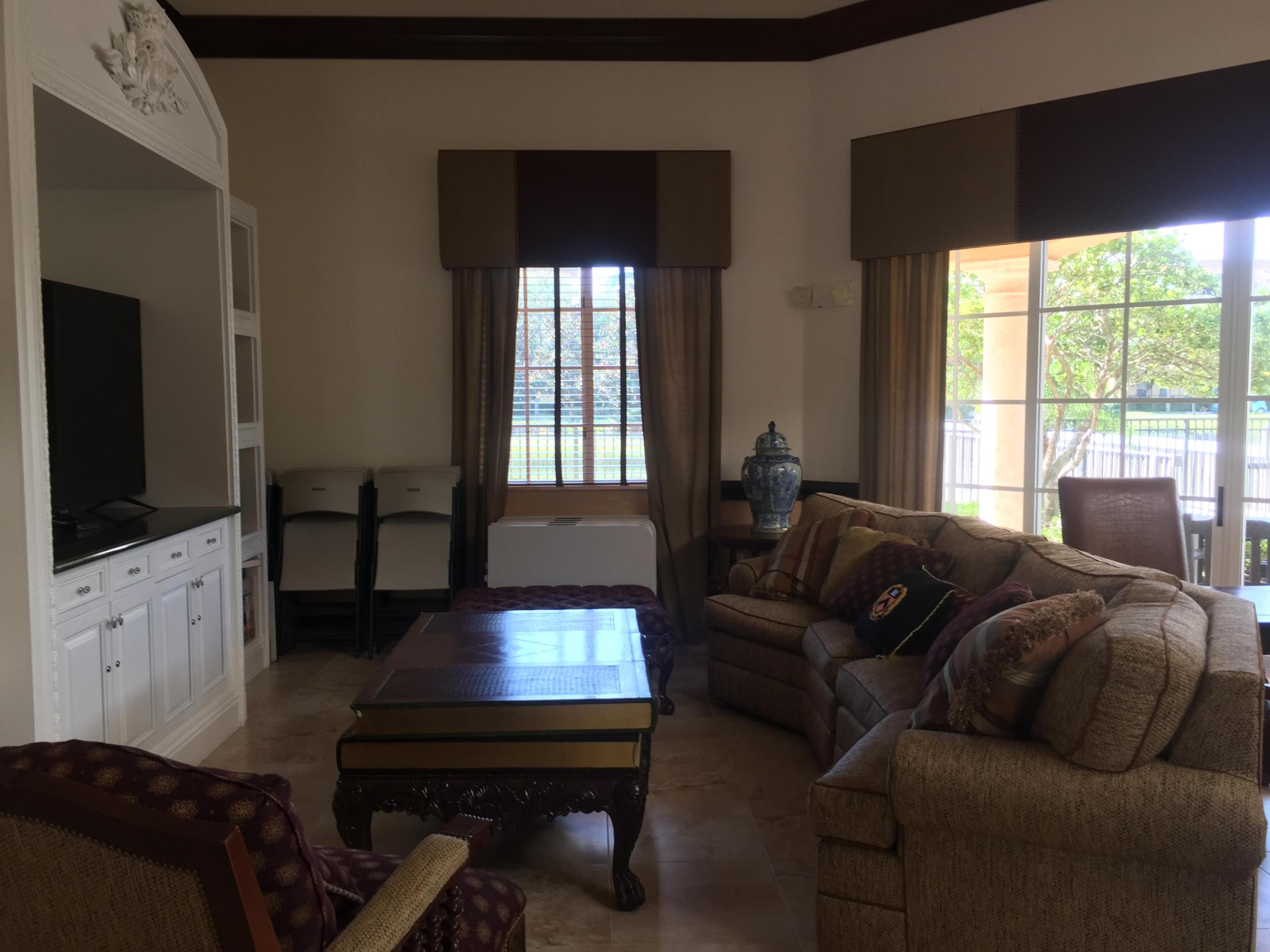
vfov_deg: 48.2
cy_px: 476
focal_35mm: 29
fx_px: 1064
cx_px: 635
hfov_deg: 61.7
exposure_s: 1/40
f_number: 2.2
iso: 32
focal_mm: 4.15
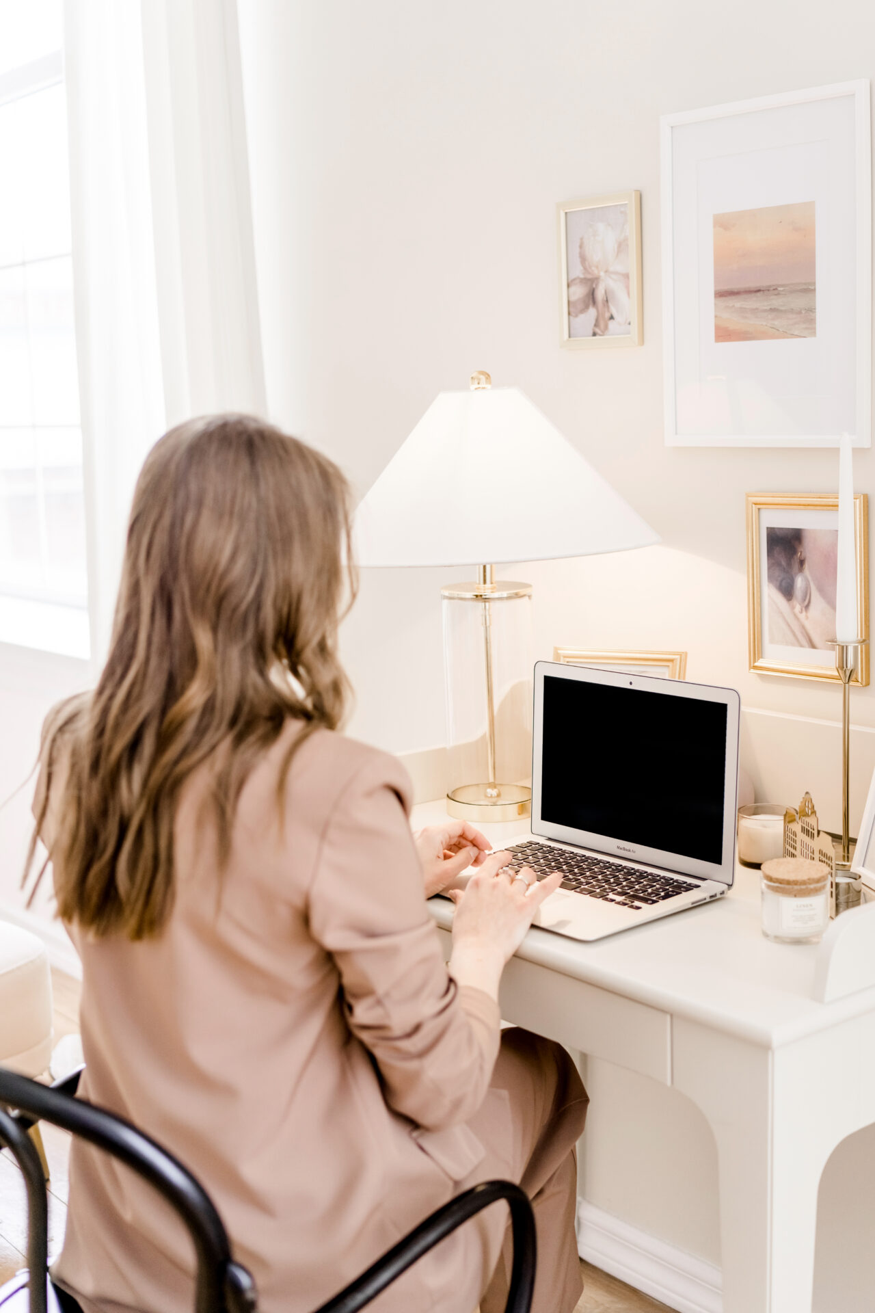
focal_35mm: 45
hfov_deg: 29.9
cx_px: 438
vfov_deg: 43.6
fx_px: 1640
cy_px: 656
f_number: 2.2
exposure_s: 1/125
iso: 250
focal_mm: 45
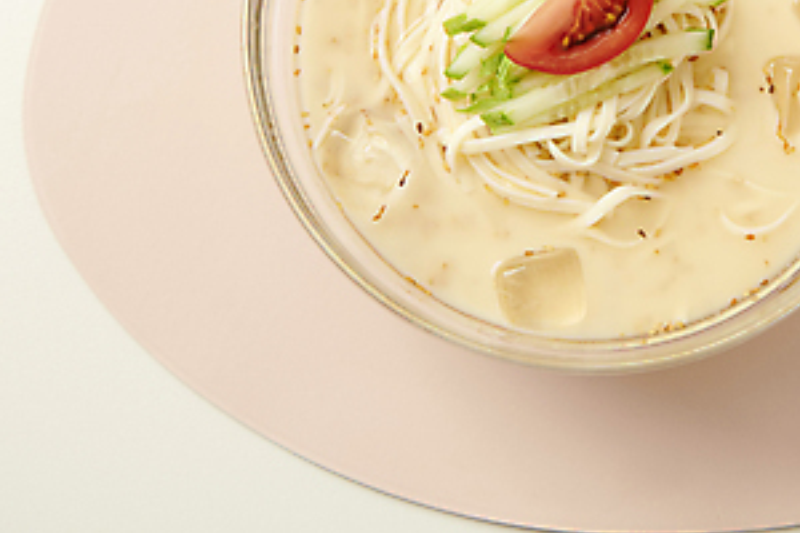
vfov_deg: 17.7
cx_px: 621
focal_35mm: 76
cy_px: 64
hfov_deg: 26.2
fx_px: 1689
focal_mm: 38
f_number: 5.6
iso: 64
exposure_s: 1/125
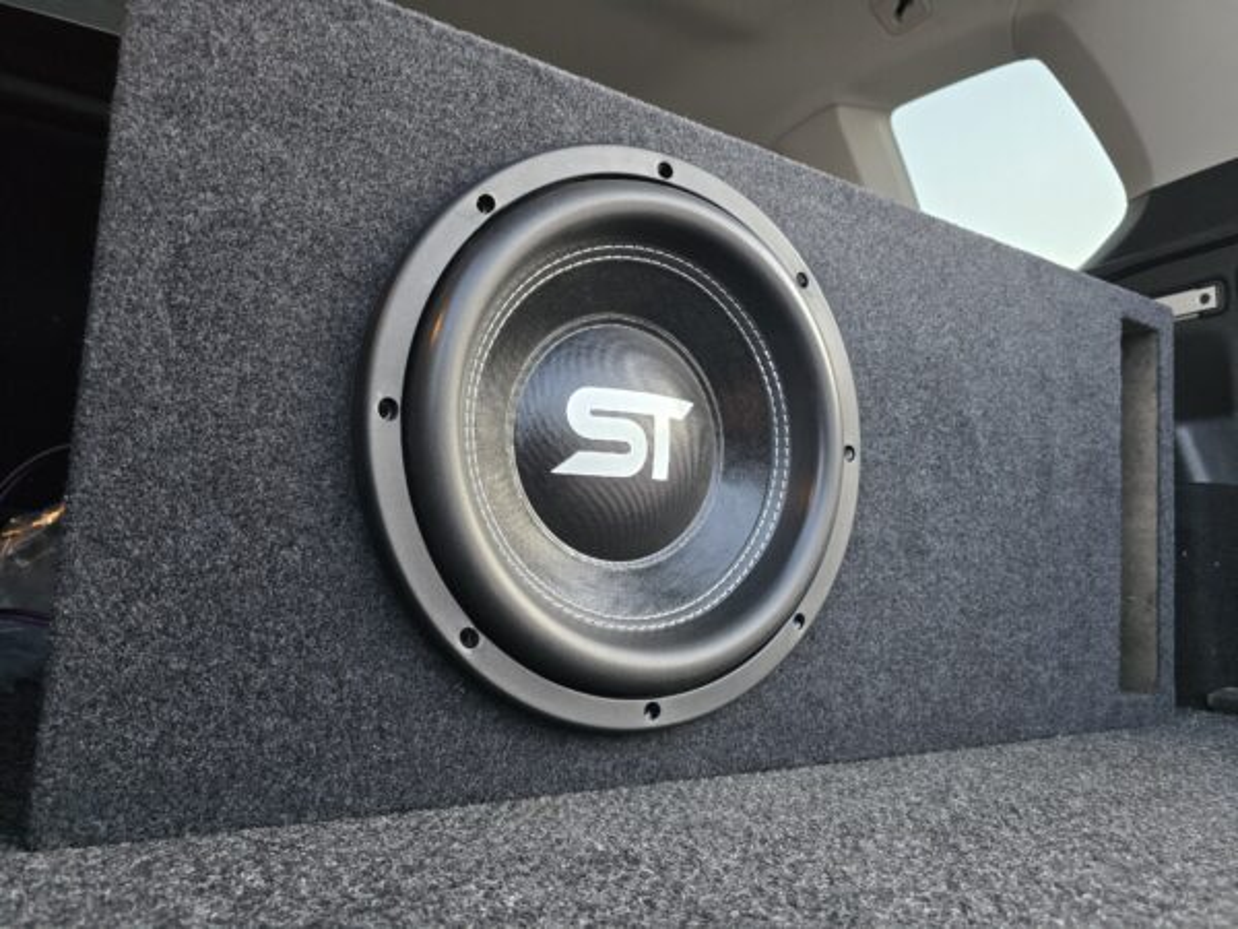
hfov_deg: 73.9
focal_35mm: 23
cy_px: 464
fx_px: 823
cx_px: 619
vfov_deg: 58.9
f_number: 1.7
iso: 1000
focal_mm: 6.3
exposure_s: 1/120
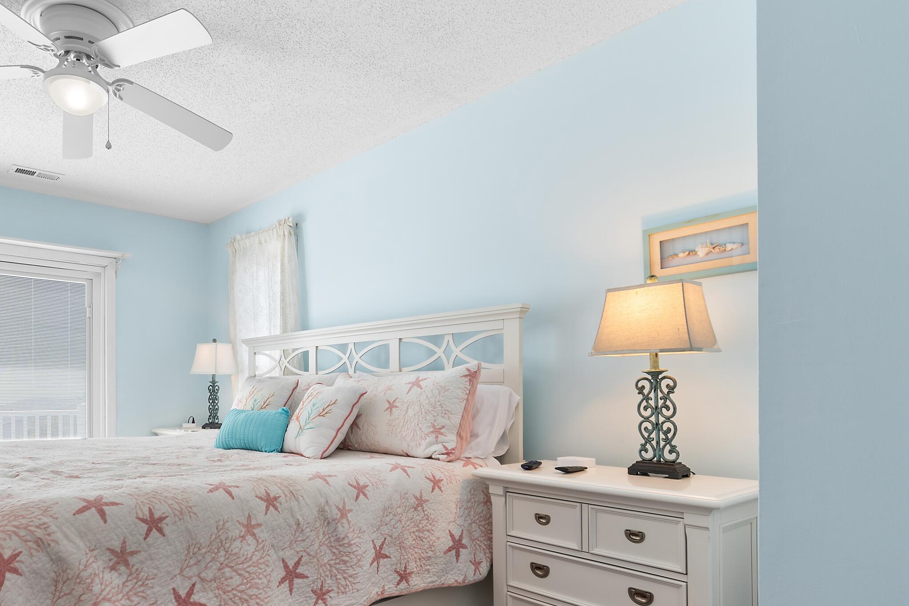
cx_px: 272
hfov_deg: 75.0
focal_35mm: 22
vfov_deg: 56.3
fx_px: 556
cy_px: 392
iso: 100
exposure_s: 1/13
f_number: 4.5
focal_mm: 10
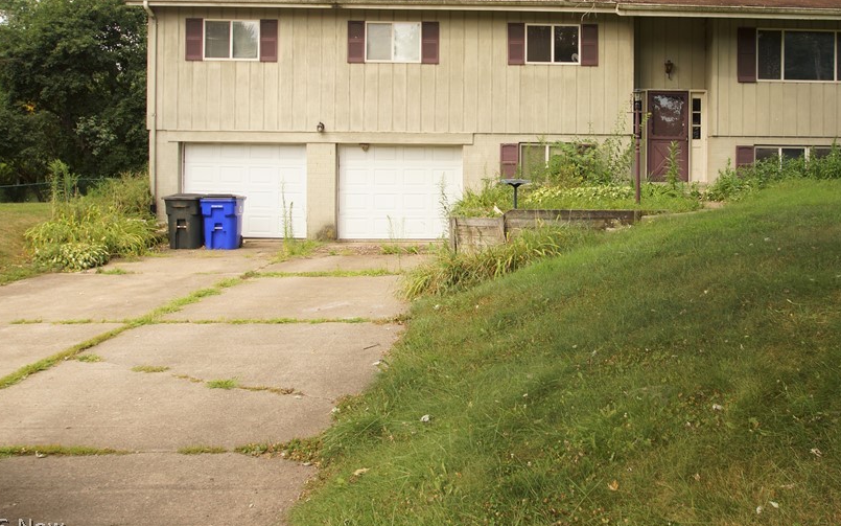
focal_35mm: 33
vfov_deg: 37.8
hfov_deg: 57.4
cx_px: 527
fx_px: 756
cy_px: 165
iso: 100
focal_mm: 16
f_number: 5.6
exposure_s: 1/125
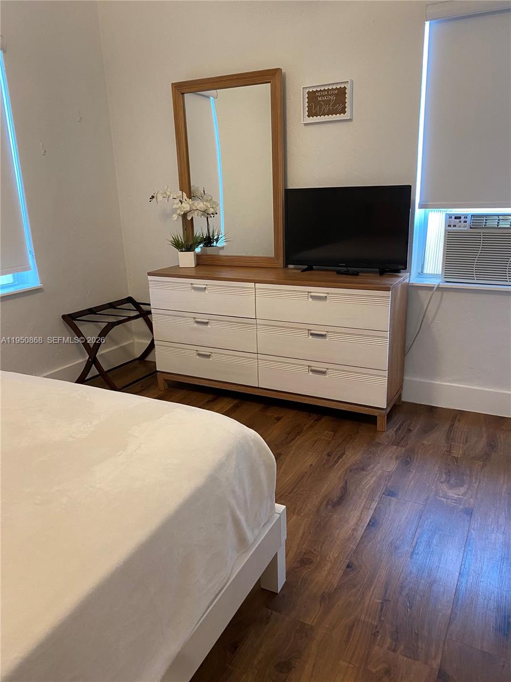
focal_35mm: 26
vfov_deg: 67.3
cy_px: 341
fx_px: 512
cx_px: 256
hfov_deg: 53.1
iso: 200
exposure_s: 1/60
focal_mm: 4.25
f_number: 1.8
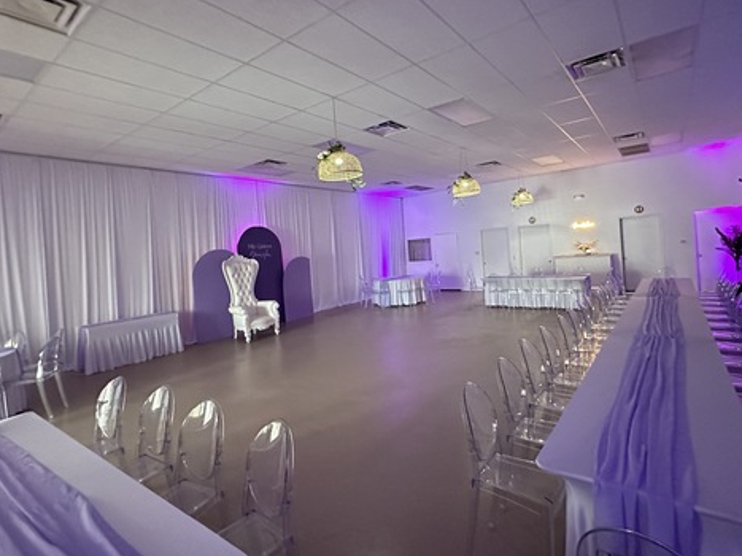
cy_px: 251
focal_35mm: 18
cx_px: 392
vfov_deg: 71.4
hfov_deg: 87.7
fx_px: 386
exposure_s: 1/58
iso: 1000
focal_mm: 2.22
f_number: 2.2
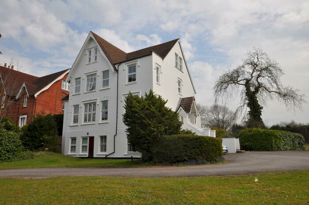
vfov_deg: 50.3
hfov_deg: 70.5
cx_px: 154
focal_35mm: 26
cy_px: 102
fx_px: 219
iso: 200
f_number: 14
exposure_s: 1/200
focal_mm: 17
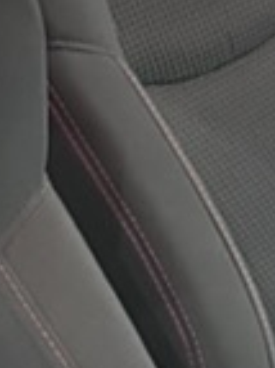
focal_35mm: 172
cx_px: 0
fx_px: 1825
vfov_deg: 11.1
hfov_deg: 8.6
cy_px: 551
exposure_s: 1/25
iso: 1250
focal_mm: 6.86
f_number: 1.78
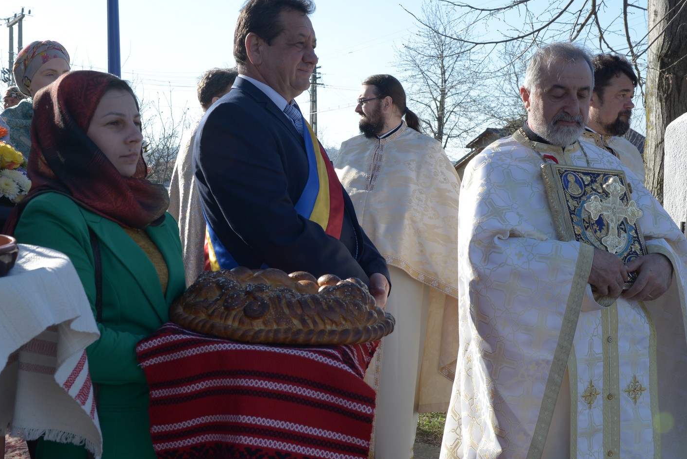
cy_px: 216
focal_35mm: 46
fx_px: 878
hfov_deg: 42.7
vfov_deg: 29.3
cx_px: 321
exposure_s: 1/250
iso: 250
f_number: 8
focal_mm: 34
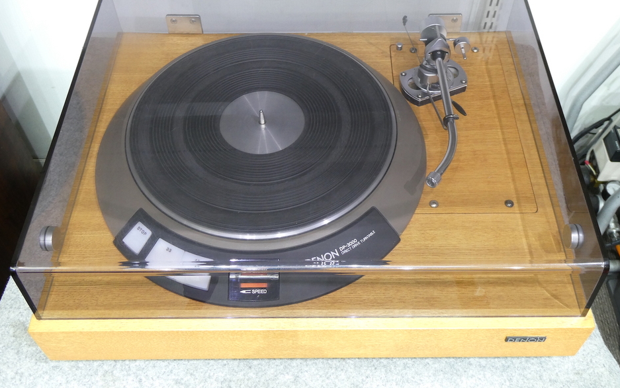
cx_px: 314
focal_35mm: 38
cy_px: 158
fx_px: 642
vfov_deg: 33.5
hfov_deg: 51.5
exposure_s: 1/5
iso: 200
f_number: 3.7
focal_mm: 6.3
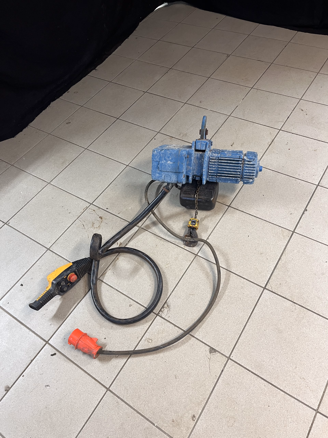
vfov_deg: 67.3
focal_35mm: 26
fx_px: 328
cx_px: 164
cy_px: 219
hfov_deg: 53.1
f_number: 1.6
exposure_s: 1/50
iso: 250
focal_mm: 5.1
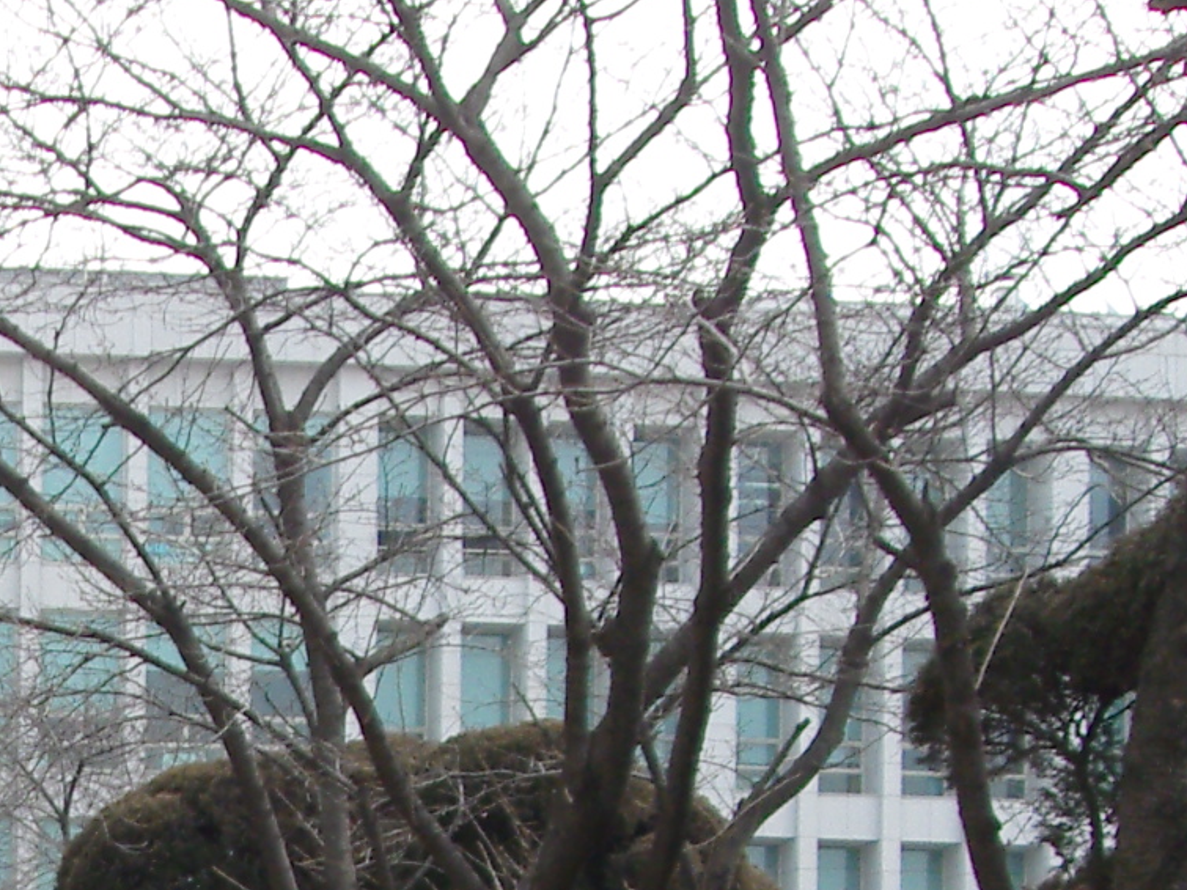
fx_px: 4354
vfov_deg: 11.1
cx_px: -314
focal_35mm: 127
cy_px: 1398
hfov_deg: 14.9
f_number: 2.8
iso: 80
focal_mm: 6.2
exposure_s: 1/400
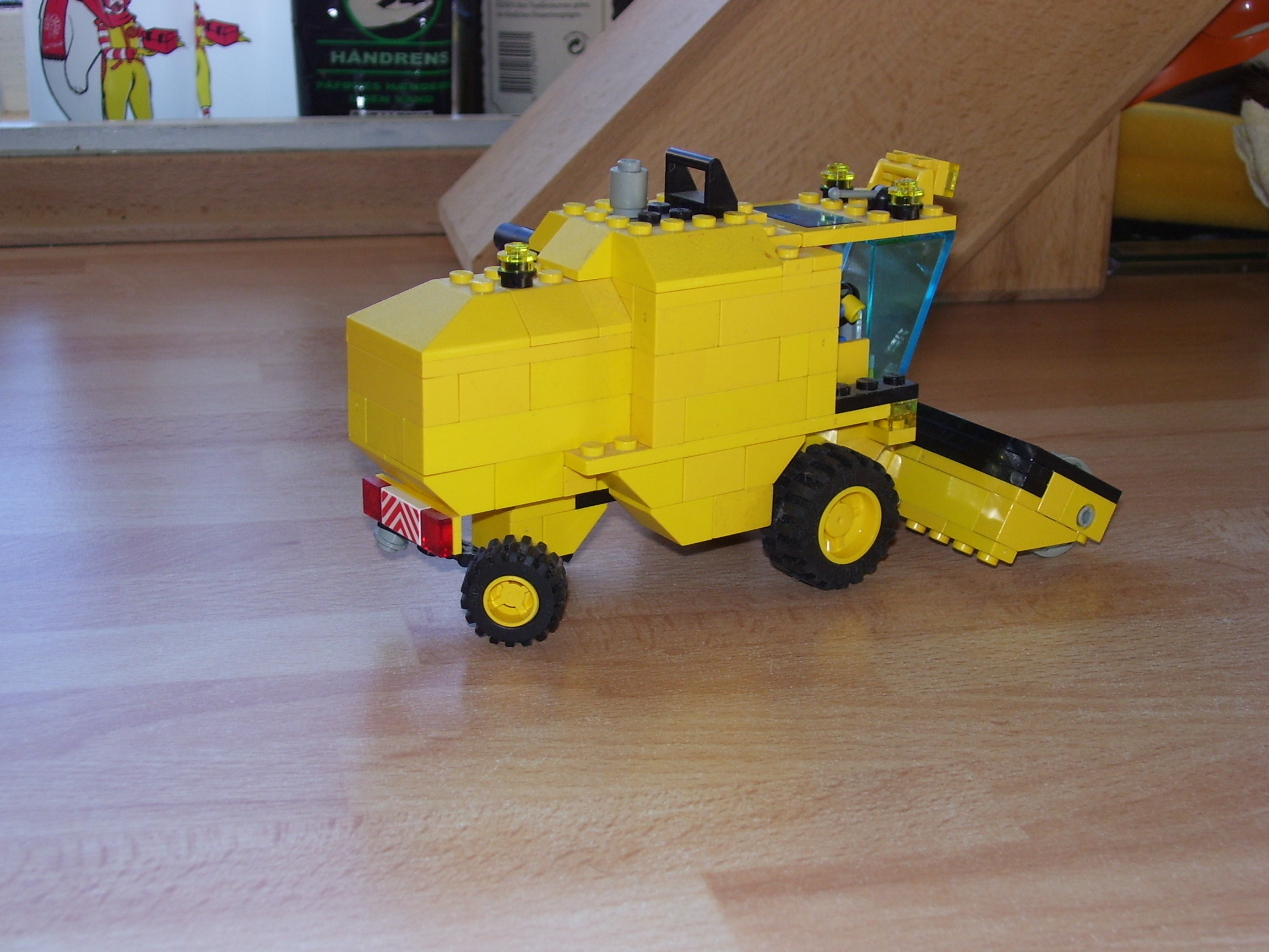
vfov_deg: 26.1
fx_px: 2053
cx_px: 634
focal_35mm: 56
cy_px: 476
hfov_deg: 34.3
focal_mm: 9.4
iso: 80
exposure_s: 1/60
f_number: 3.4
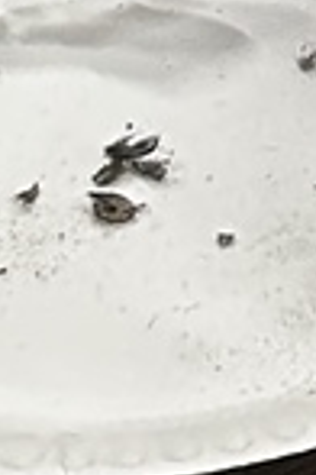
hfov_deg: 7.5
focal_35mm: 174
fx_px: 2291
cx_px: 664
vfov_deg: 8.8
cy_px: -1102
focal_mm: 6.86
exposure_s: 1/60
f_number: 1.78
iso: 200
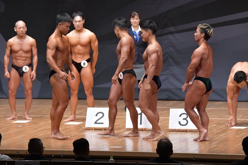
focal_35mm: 225
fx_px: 1549
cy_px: 82
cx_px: 124
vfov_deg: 6.1
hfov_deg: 9.2
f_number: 5.6
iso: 8000
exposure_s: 1/400
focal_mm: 150
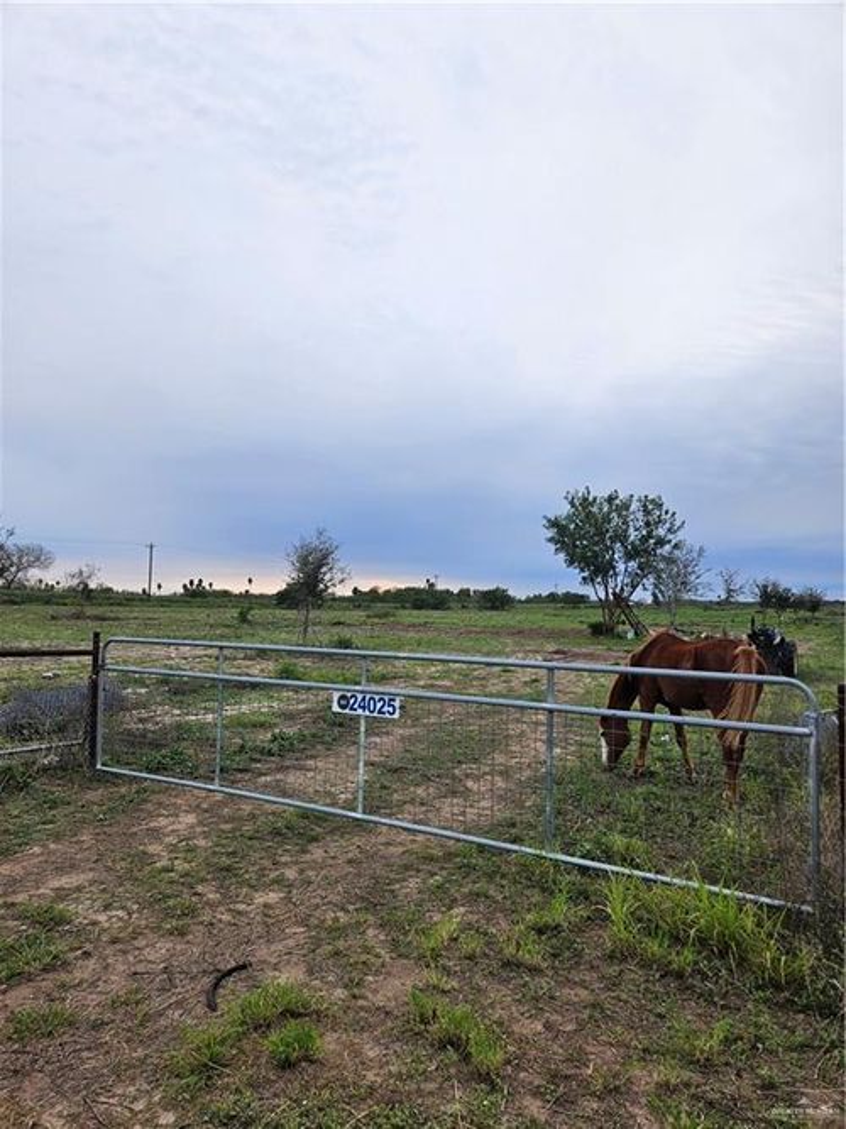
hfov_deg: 58.9
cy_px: 564
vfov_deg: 73.9
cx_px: 423
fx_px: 750
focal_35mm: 23
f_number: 1.8
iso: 25
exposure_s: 1/175
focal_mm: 5.4
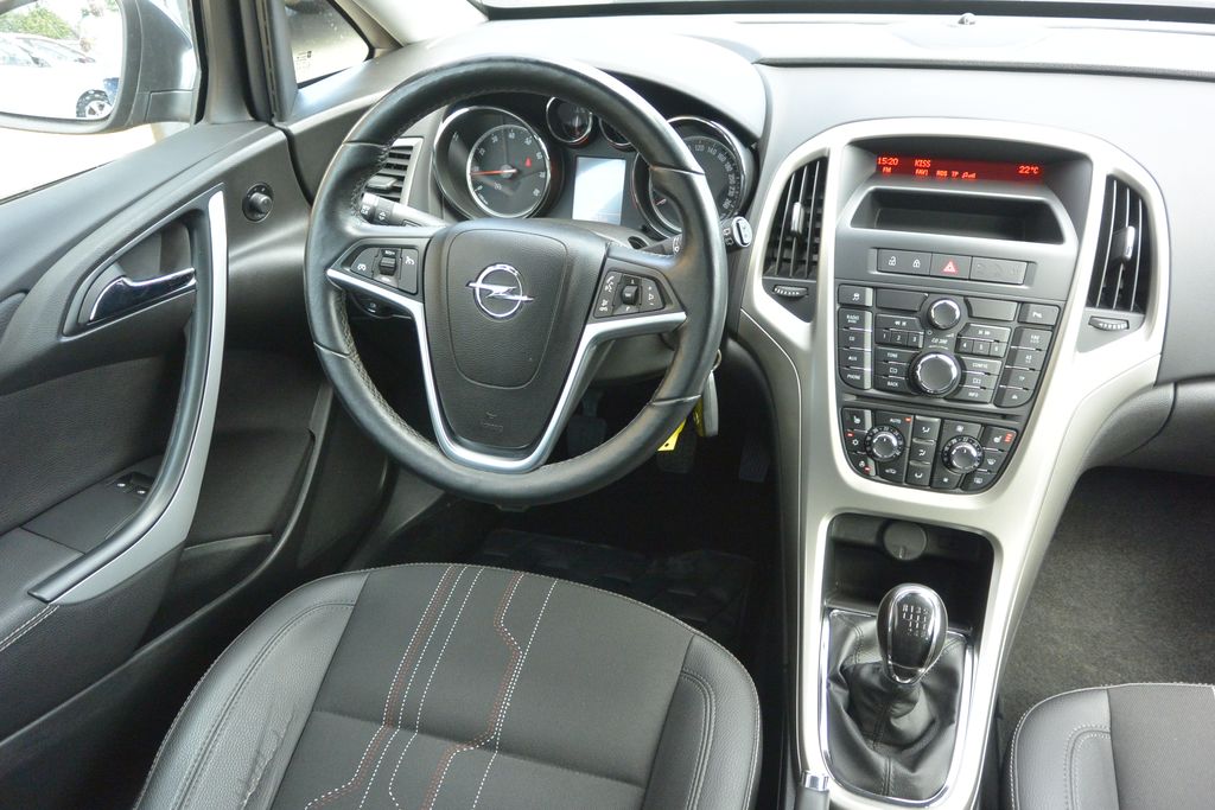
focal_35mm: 27
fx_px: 911
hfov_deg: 67.4
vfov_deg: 47.9
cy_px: 405
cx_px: 608
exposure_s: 1/125
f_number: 3.5
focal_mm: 10
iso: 400
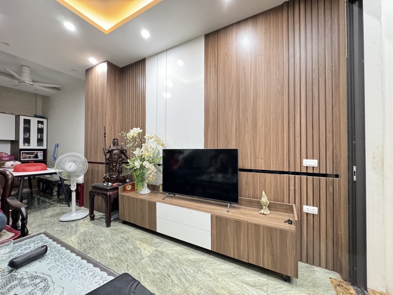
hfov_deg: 102.1
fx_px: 159
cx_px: 196
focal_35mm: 14
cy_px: 148
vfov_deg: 85.7
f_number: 2.2
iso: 1000
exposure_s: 1/33
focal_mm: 2.22
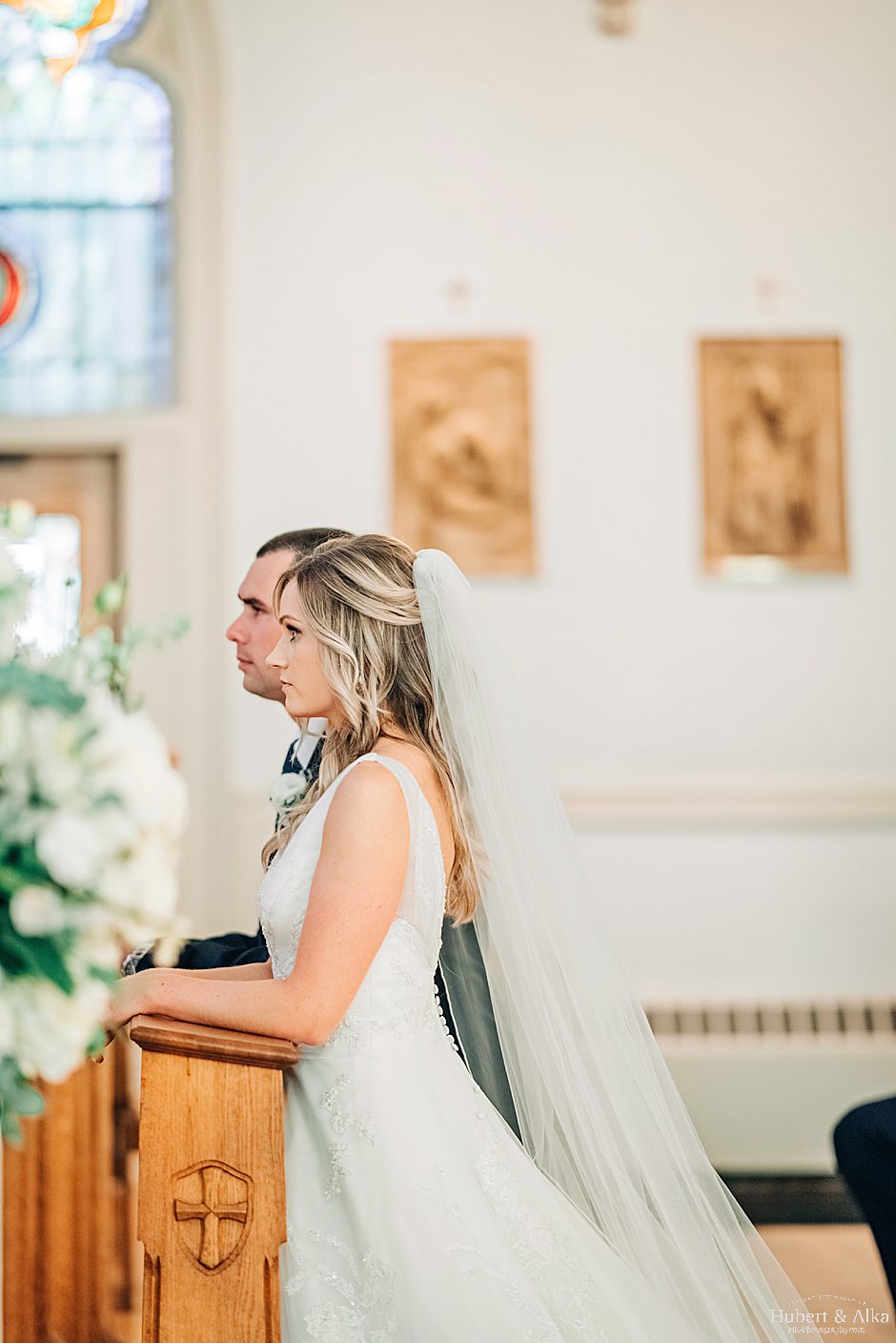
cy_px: 672
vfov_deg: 19.4
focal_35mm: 105
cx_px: 448
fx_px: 3916
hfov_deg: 13.1
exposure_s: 1/200
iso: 500
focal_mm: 105
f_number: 1.6
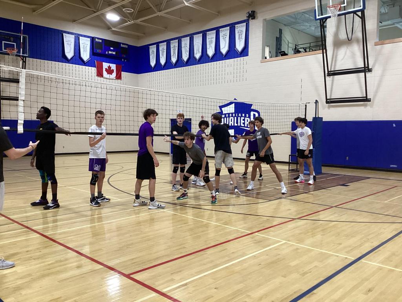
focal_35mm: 31
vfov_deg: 45.4
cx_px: 201
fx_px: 360
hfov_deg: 58.4
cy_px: 151
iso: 160
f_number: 2.4
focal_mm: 3.3
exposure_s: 1/60
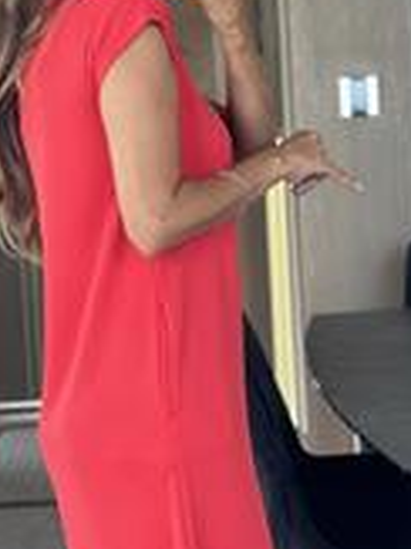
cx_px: 202
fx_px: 2362
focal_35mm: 149
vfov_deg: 13.2
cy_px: 428
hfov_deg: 9.9
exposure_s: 1/60
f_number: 1.78
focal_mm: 6.86
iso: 200
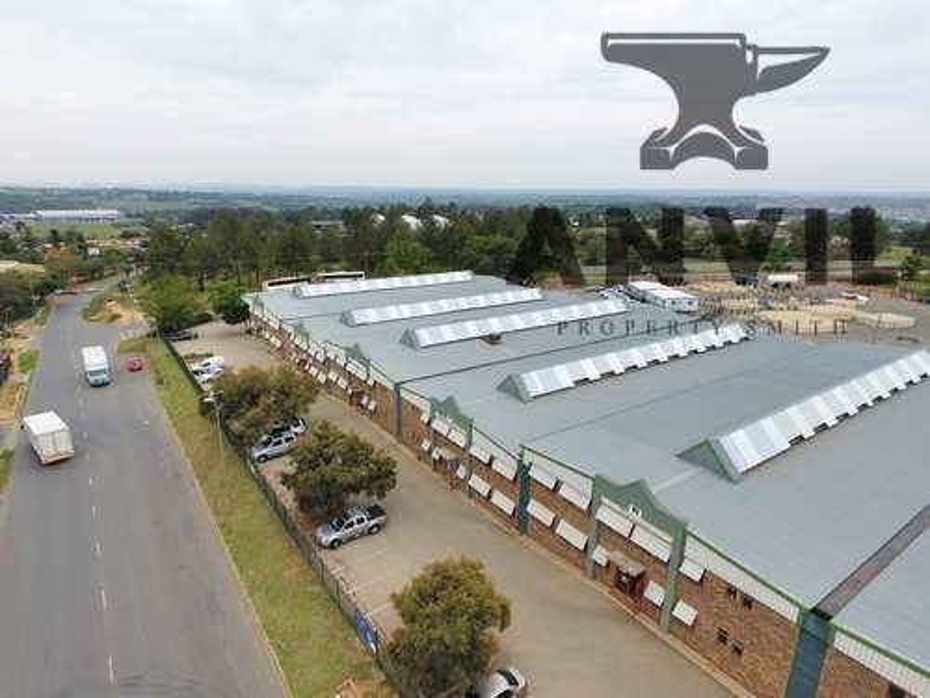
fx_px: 537
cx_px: 465
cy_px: 349
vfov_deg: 66.0
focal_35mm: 20
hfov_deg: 81.7
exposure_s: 1/543
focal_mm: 3.61
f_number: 2.8
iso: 100
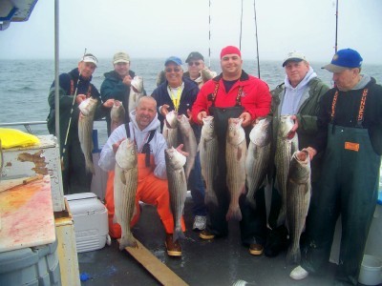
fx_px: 397
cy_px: 143
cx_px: 191
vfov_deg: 39.7
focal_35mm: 36
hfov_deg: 51.4
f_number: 2.8
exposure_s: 1/400
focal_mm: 5.85
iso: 64
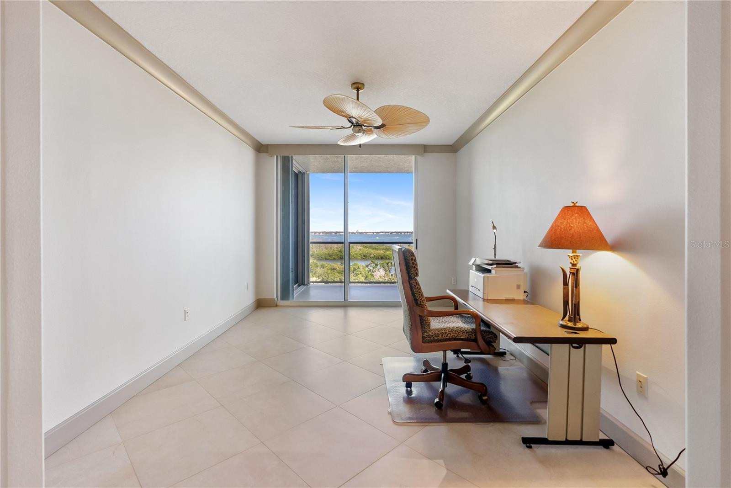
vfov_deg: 73.8
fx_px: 325
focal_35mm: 16
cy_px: 244
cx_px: 366
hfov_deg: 96.7
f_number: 3.5
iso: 1250
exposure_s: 1/500
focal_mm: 16
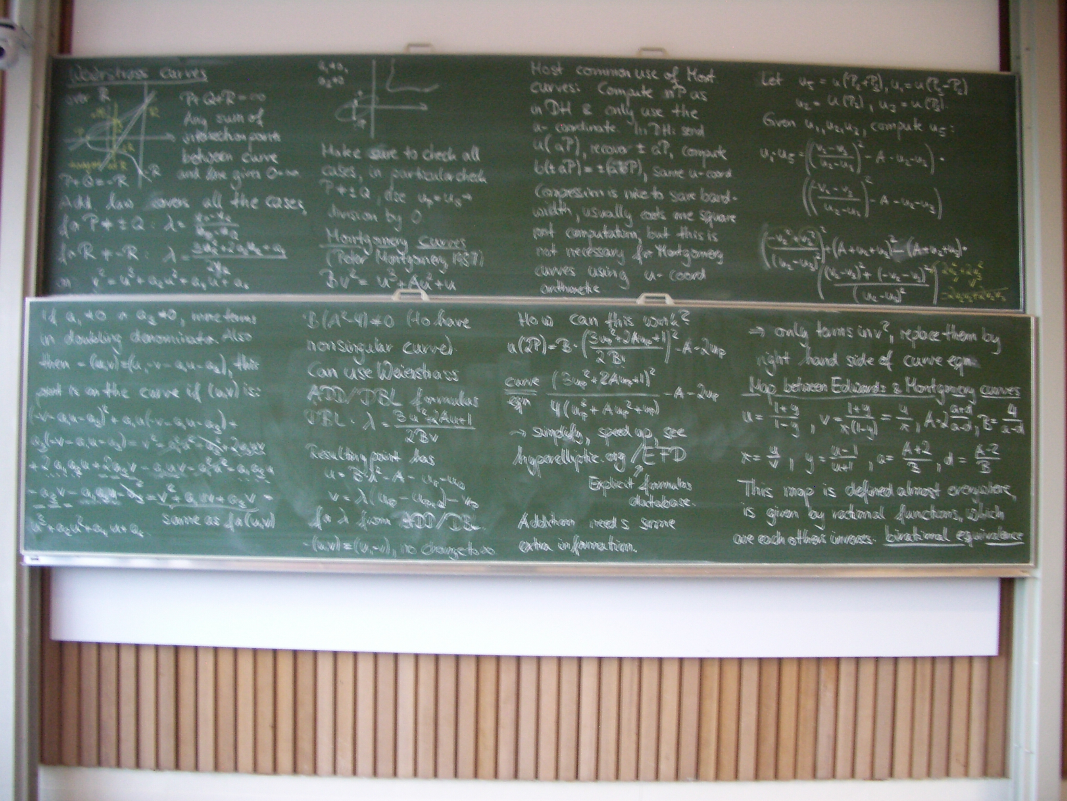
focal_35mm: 35
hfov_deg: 52.6
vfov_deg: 40.7
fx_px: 1079
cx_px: 534
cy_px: 400
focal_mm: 5.8
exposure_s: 1/8
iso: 200
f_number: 2.6
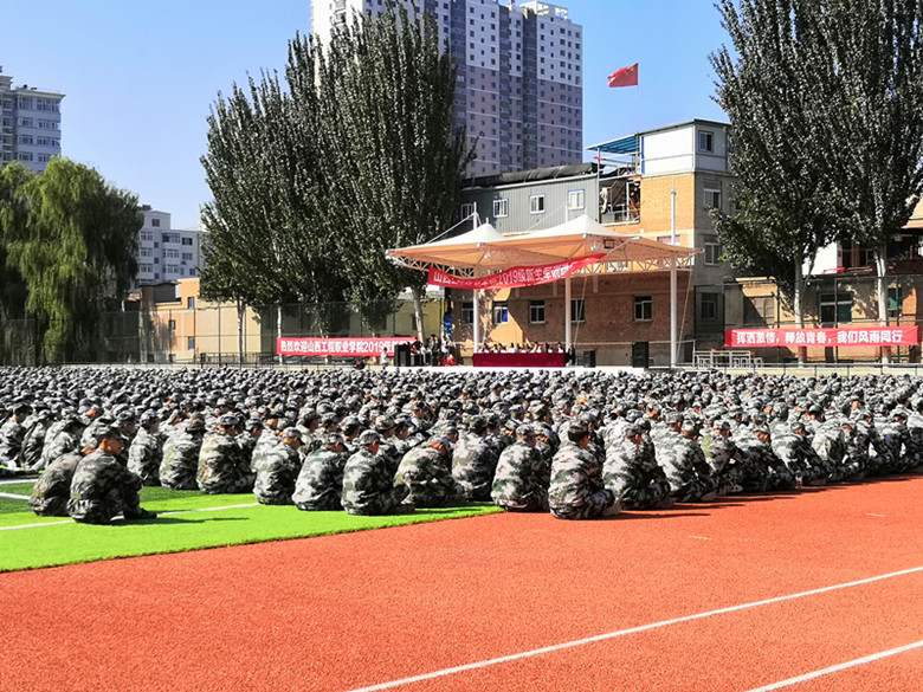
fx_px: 1440
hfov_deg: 35.5
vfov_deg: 27.0
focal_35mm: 54
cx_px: 462
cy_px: 346
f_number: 1.8
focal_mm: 3.95
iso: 50
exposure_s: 1/742
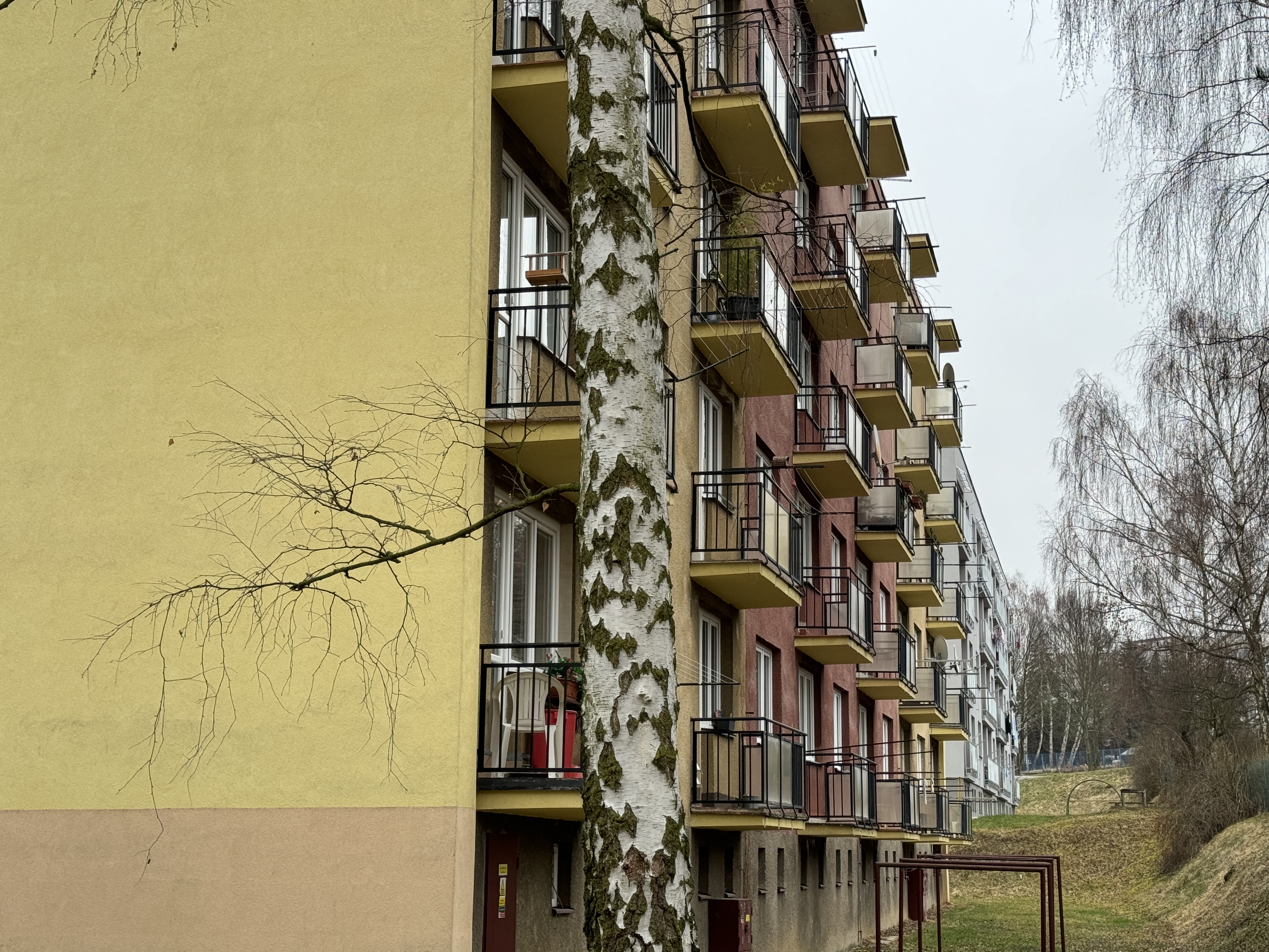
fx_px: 1870
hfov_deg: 37.5
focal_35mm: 51
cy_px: 502
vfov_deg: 28.6
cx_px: 655
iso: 64
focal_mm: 6.86
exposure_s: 1/609
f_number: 1.78
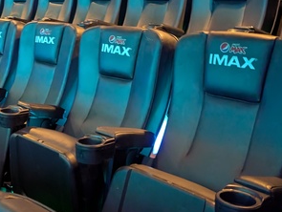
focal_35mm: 52
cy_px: 28
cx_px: 21
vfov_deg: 27.2
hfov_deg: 34.4
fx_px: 424
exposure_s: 1/2.81
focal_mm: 6.9
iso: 2150
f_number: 1.68
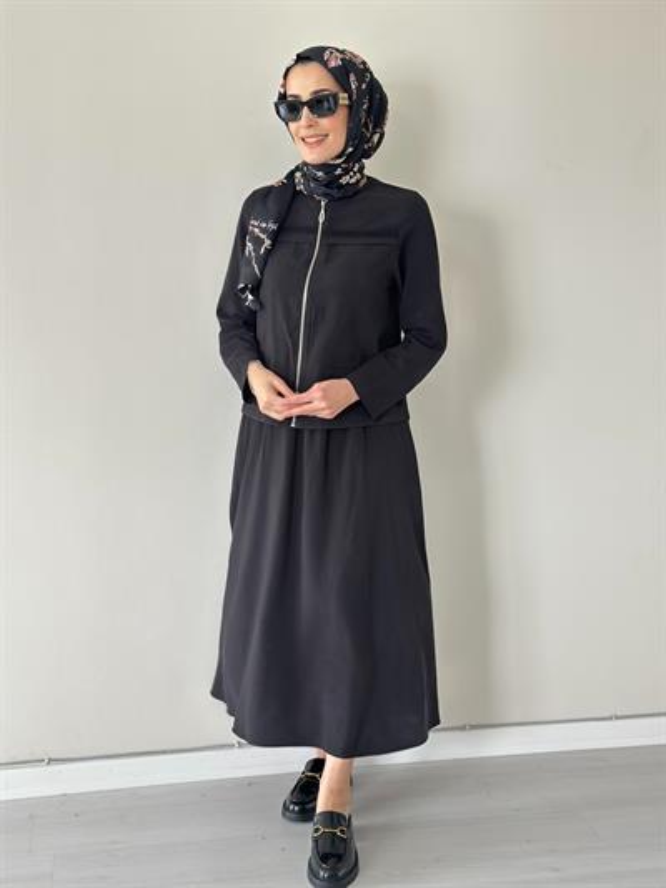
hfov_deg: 30.3
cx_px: 333
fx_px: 1231
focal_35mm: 48
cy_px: 444
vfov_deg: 39.6
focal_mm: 6.86
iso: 160
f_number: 1.78
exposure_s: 1/50
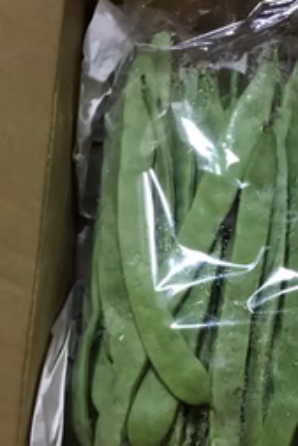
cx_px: 273
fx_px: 632
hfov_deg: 25.6
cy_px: 250
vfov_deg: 38.8
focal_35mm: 51
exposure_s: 1/15
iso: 250
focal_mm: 3.3
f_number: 2.4
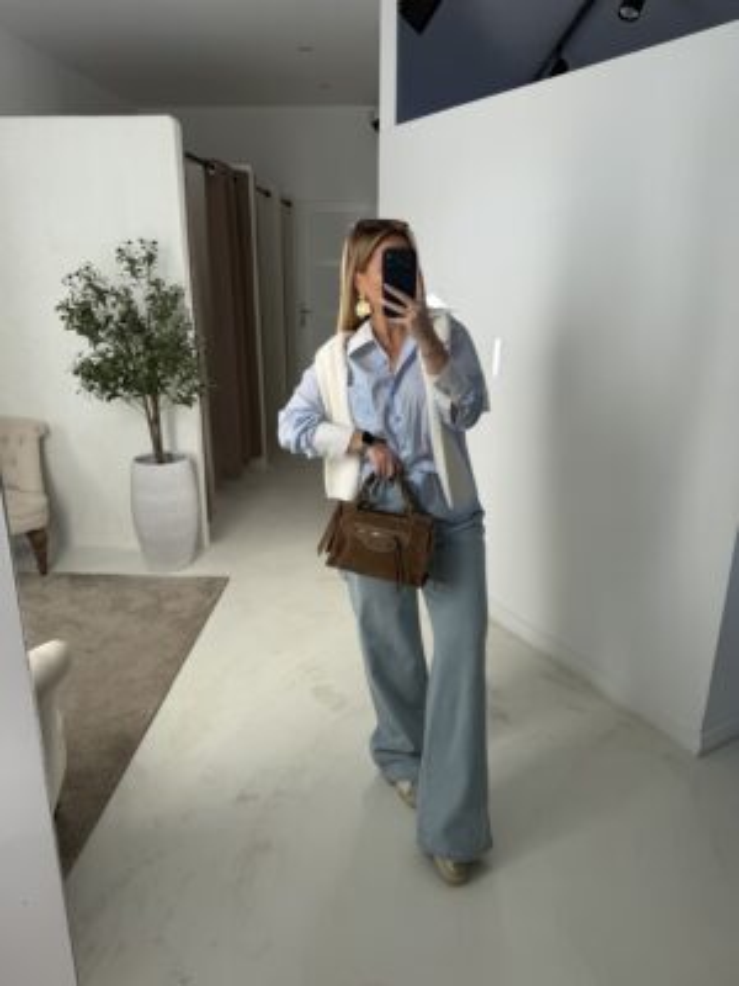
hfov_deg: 56.8
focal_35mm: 24
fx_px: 683
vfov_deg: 71.6
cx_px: 370
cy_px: 493
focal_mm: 6.76
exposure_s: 1/330
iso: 80
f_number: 1.78
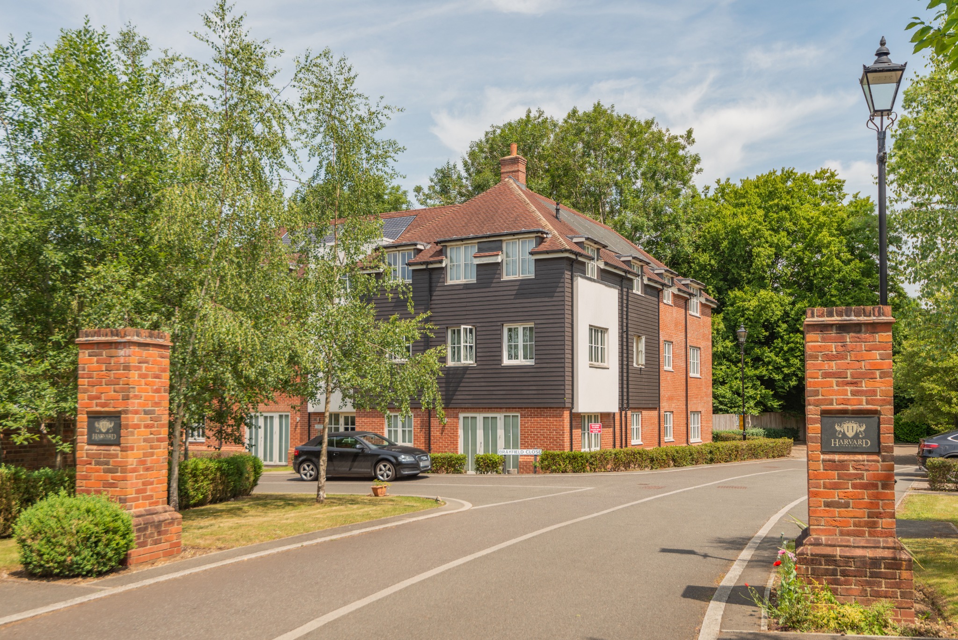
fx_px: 932
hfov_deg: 54.4
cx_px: 479
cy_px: 320
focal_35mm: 35
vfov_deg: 37.9
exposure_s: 1/250
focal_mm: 35
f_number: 7.1
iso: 125
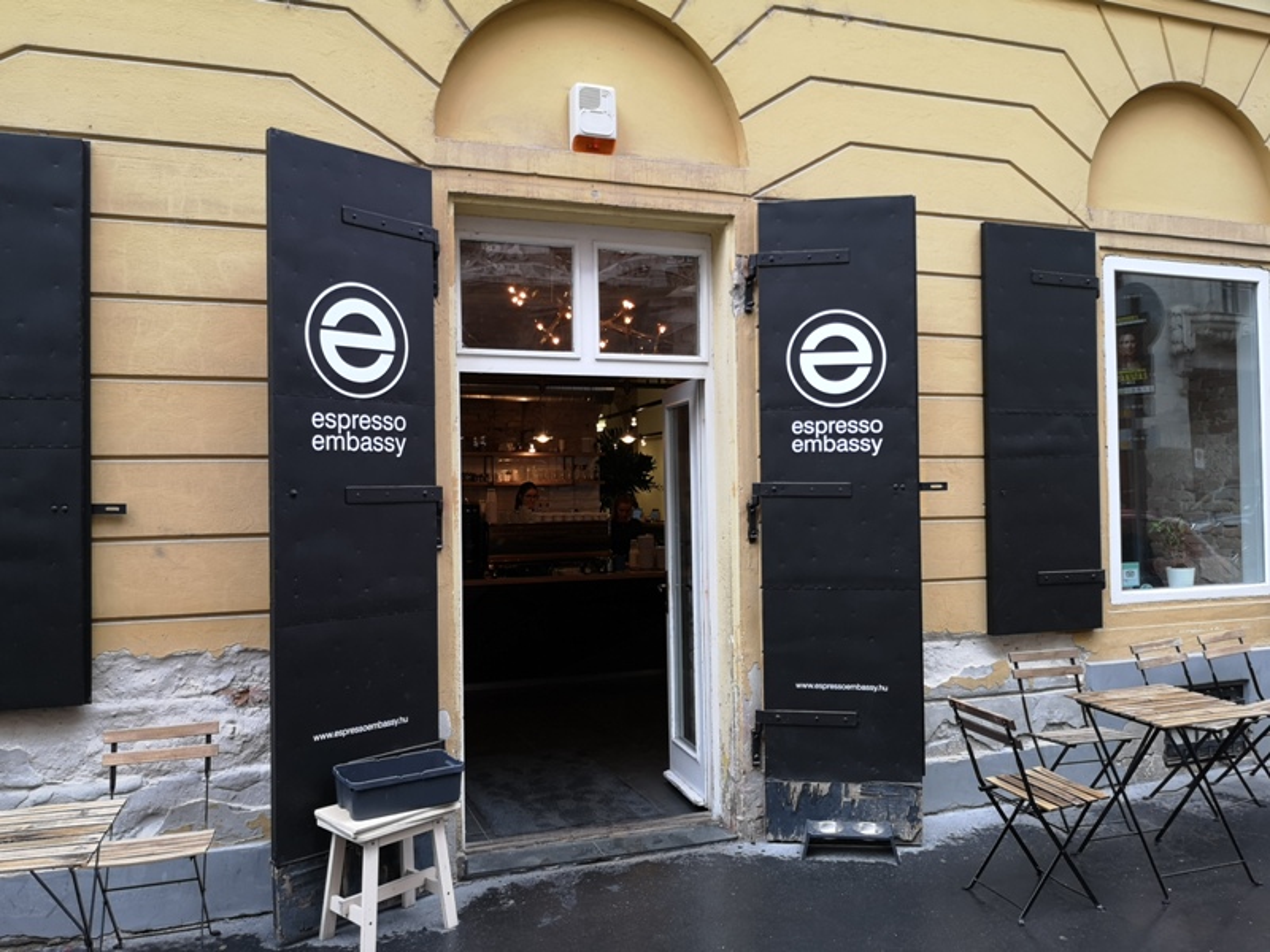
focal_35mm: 27
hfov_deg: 65.3
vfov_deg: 51.4
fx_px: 991
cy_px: 476
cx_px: 635
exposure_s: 1/50
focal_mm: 3.95
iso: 64
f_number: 1.8
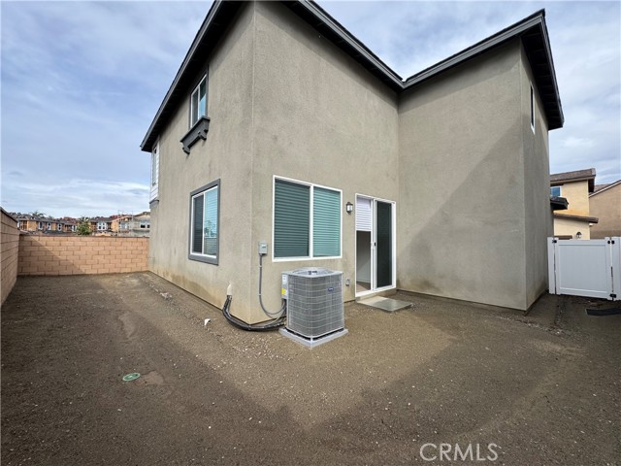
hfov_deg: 102.1
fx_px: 251
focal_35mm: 14
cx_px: 310
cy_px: 233
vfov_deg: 85.7
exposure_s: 1/932
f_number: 2.2
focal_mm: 2.22
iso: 50
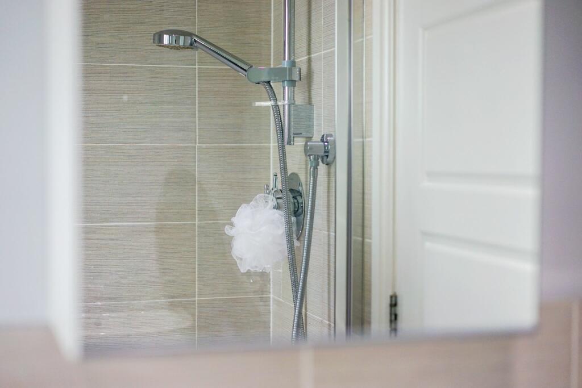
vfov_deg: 24.6
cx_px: 291
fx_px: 889
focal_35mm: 55
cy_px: 194
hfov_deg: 36.2
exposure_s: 1/400
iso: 400
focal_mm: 55
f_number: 2
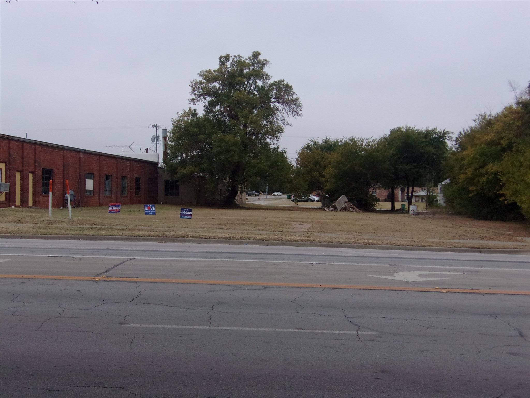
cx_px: 265
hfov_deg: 44.8
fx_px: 643
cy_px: 199
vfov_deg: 34.3
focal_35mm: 42
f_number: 13.1
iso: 200
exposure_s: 1/120
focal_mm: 7.6
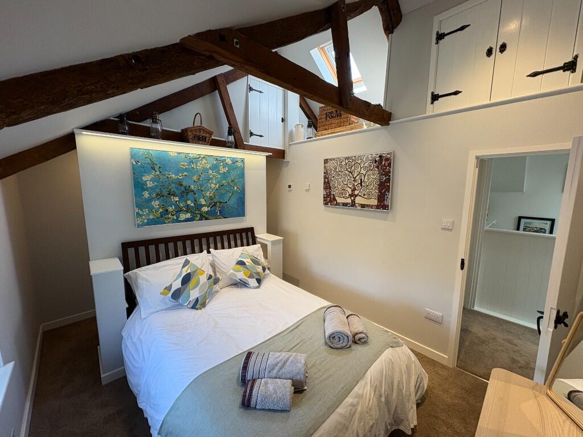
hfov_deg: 102.1
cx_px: 292
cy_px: 218
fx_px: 236
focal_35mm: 14
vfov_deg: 85.7
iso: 125
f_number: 2.2
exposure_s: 1/100
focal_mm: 2.22
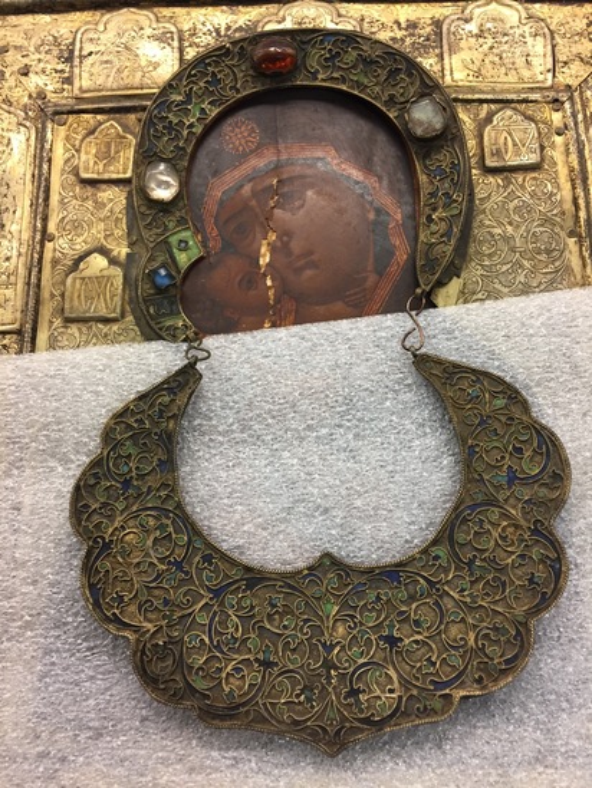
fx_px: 661
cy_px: 394
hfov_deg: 48.2
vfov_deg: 61.6
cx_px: 296
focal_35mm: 29
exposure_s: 1/30
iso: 80
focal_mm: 4.15
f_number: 2.2
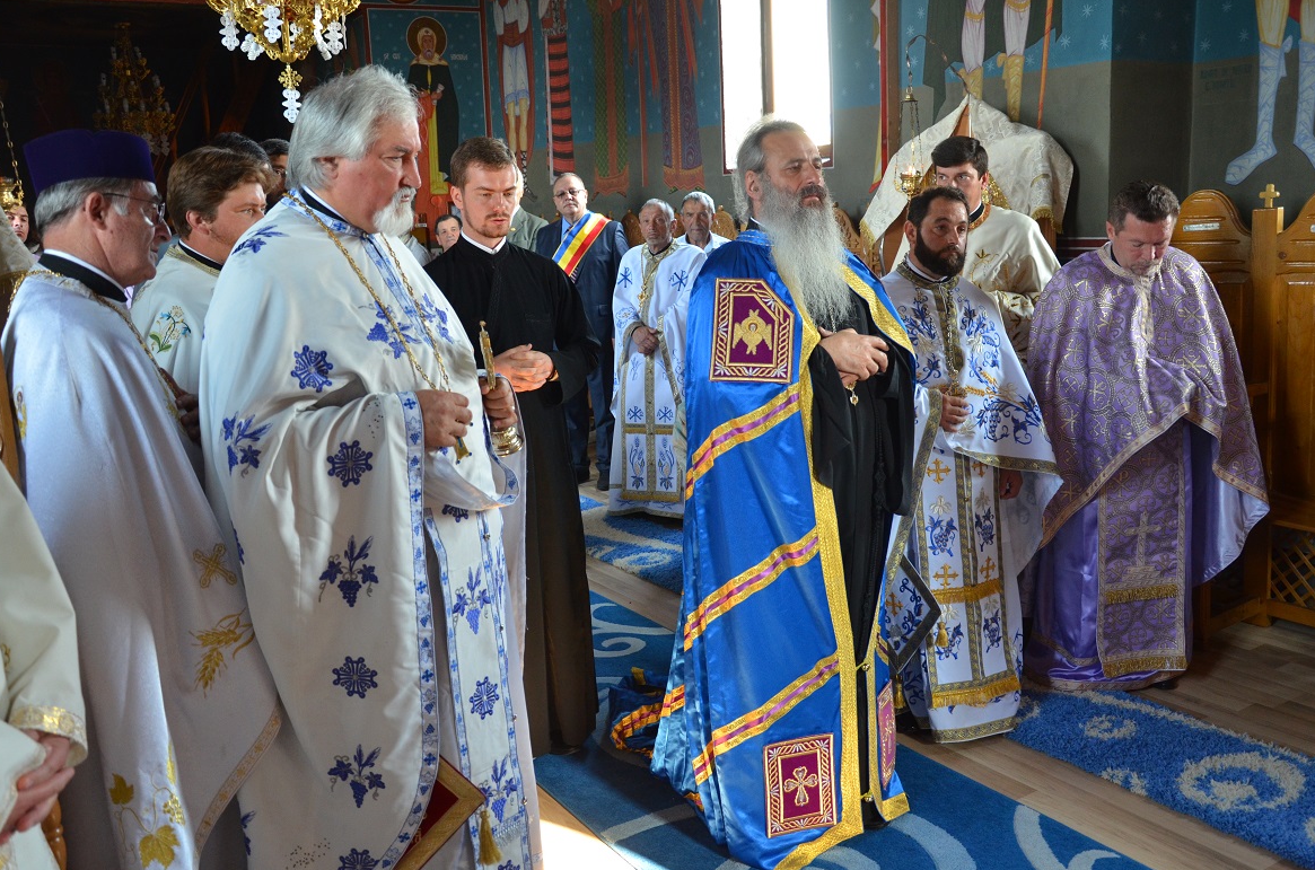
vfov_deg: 38.7
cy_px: 442
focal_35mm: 34
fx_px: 1239
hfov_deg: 55.9
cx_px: 643
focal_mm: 22
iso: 800
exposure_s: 1/60
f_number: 3.8
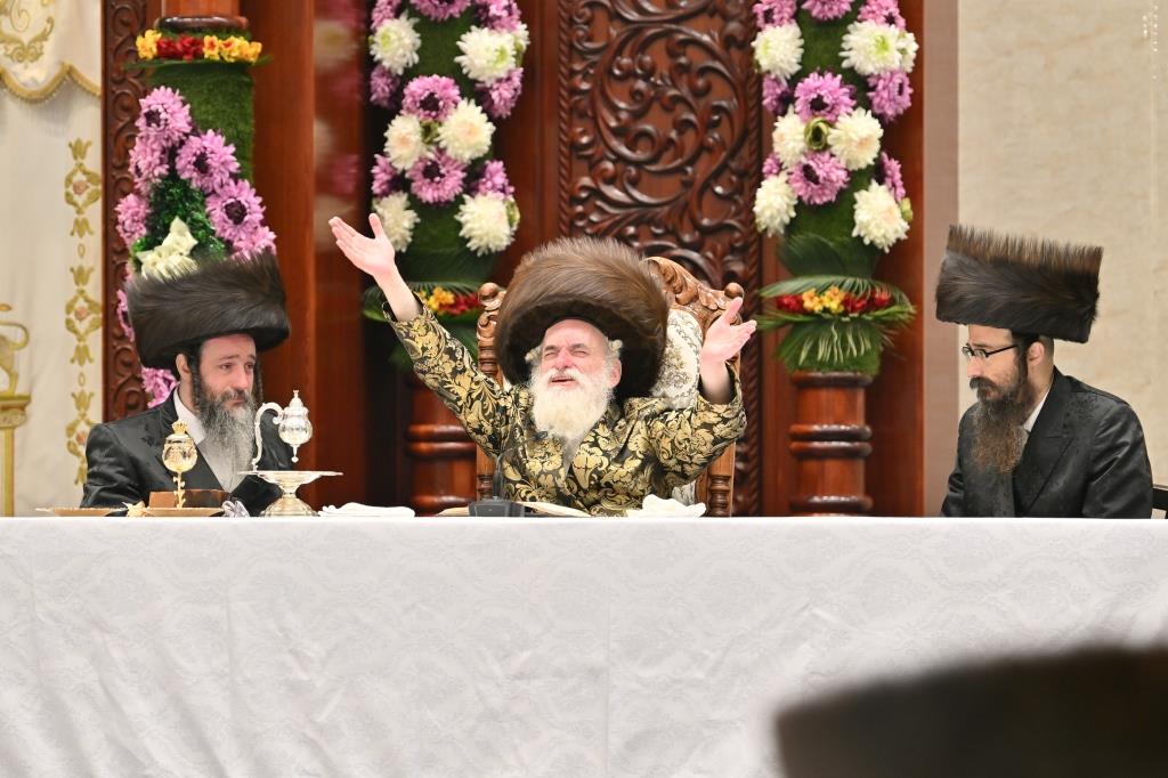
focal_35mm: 232
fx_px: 7524
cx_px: 584
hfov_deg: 8.9
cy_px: 389
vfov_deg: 5.9
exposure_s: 1/250
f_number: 2.8
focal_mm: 155
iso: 200
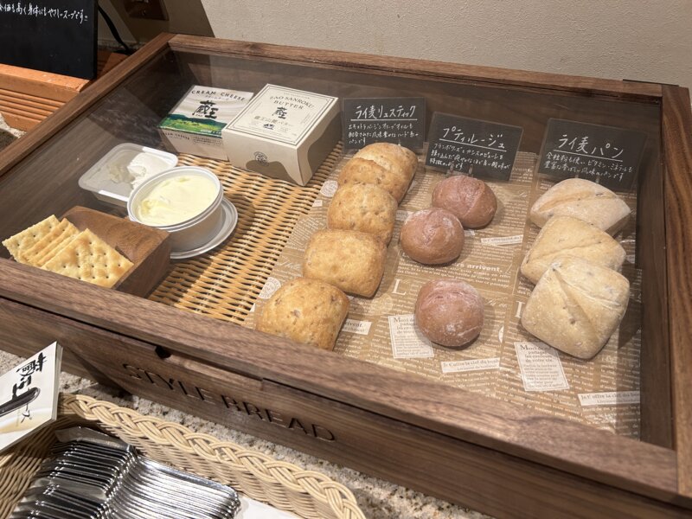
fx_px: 520
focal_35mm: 26
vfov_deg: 53.1
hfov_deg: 67.3
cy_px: 260
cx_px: 346
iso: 160
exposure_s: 1/50
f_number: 1.5
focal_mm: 5.7
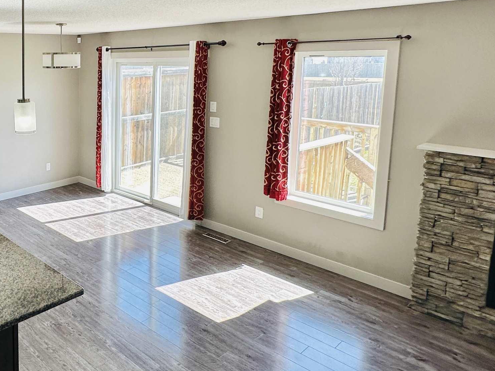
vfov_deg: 47.0
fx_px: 415
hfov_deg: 51.5
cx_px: 19
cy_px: 107
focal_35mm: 29
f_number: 2.2
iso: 40
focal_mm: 2.22
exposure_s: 1/124
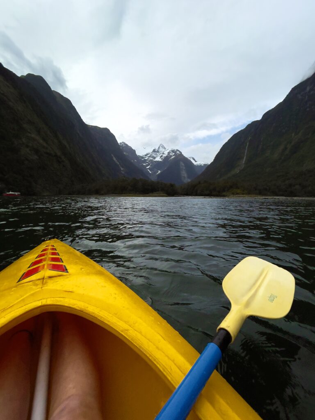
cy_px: 210
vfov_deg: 106.2
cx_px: 158
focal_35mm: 13
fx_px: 158
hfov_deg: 89.9
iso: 40
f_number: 2.4
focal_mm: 1.54
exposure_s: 1/2283
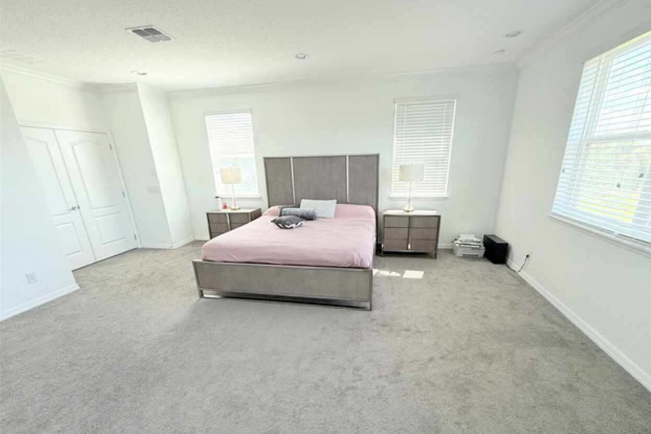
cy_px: 247
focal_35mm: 15
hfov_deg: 100.4
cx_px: 335
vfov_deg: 76.9
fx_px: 271
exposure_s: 1/99
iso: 125
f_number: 2.2
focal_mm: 2.22
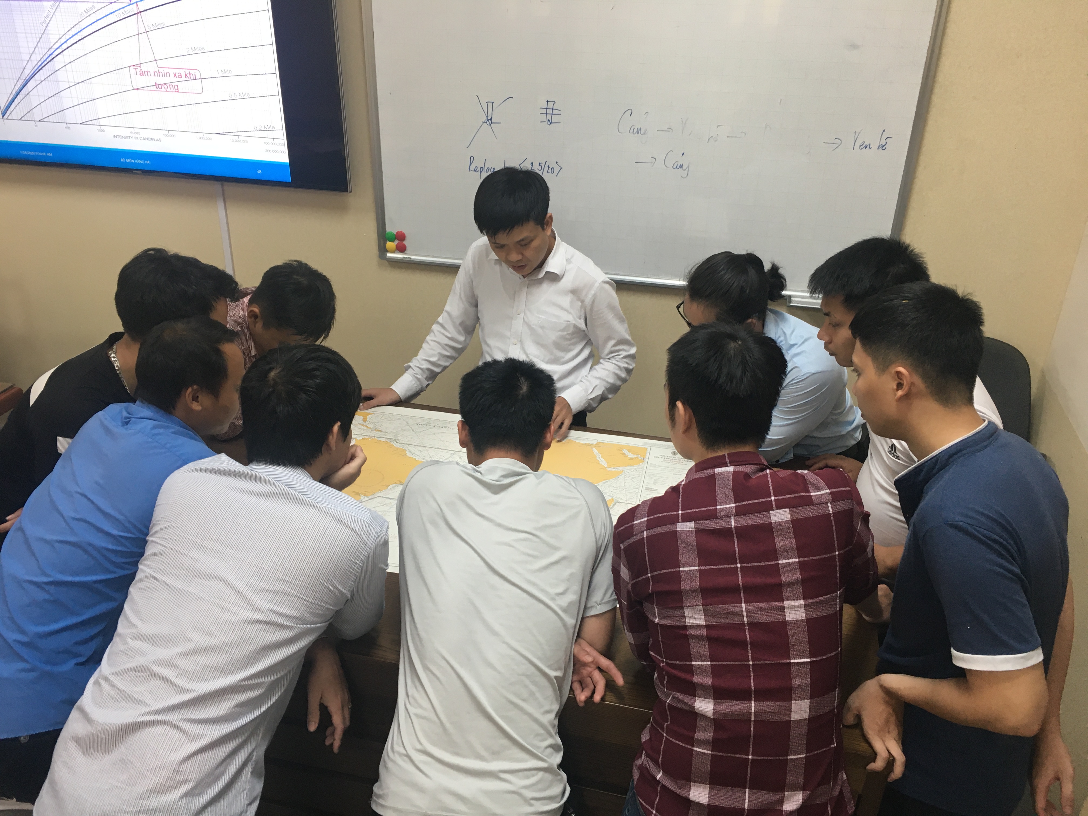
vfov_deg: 48.2
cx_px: 544
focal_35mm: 29
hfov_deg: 61.7
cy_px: 408
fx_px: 911
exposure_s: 1/33
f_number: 2.2
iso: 100
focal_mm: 4.15
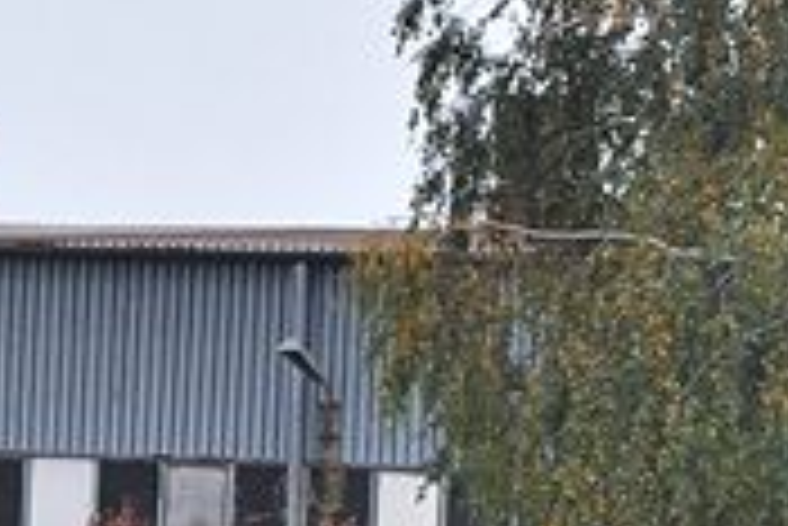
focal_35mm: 378
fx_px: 8281
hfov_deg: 5.4
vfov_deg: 3.6
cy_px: 1158
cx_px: 653
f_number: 11
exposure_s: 1/500
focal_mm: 52
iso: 500
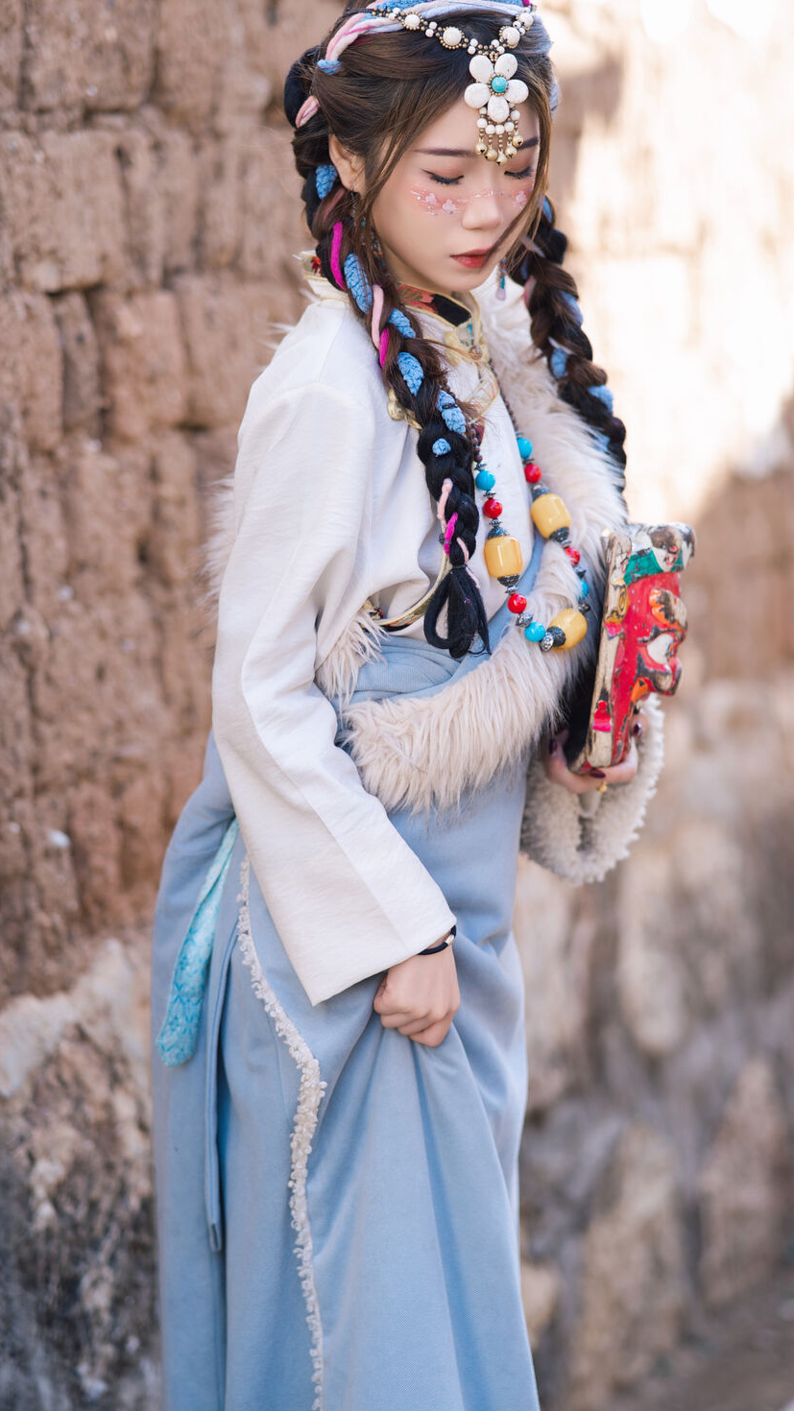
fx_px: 4079
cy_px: 685
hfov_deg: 11.1
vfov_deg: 19.6
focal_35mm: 109
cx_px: 404
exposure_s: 1/250
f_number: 2
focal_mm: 85
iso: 100
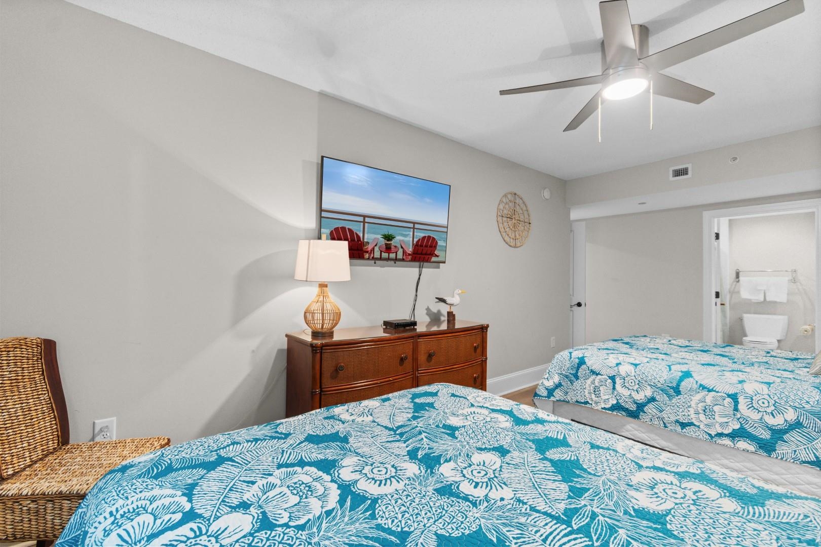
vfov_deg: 77.3
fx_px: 342
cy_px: 274
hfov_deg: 100.4
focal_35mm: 15
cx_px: 410
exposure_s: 1/4
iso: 100
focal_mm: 10
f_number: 4.5
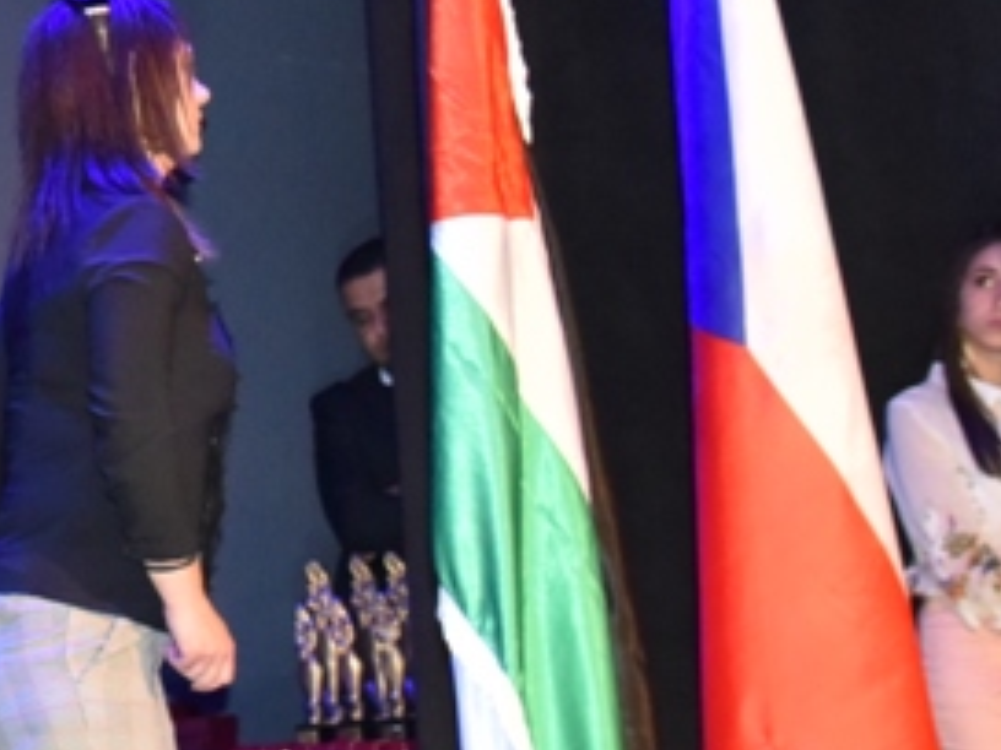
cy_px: 322
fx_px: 4193
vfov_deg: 10.2
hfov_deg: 12.5
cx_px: -788
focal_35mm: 145
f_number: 7.1
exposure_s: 1/60
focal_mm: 40
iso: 3200
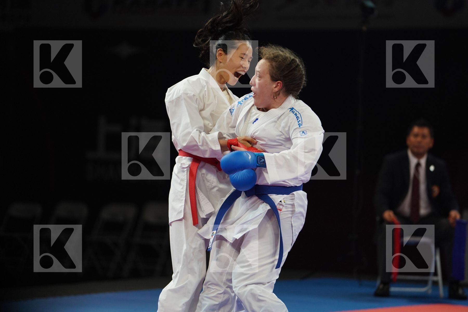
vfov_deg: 7.3
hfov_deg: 10.9
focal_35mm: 189
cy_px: 156
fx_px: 2457
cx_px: 234
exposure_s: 1/1000
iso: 1600
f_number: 2.8
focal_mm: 189
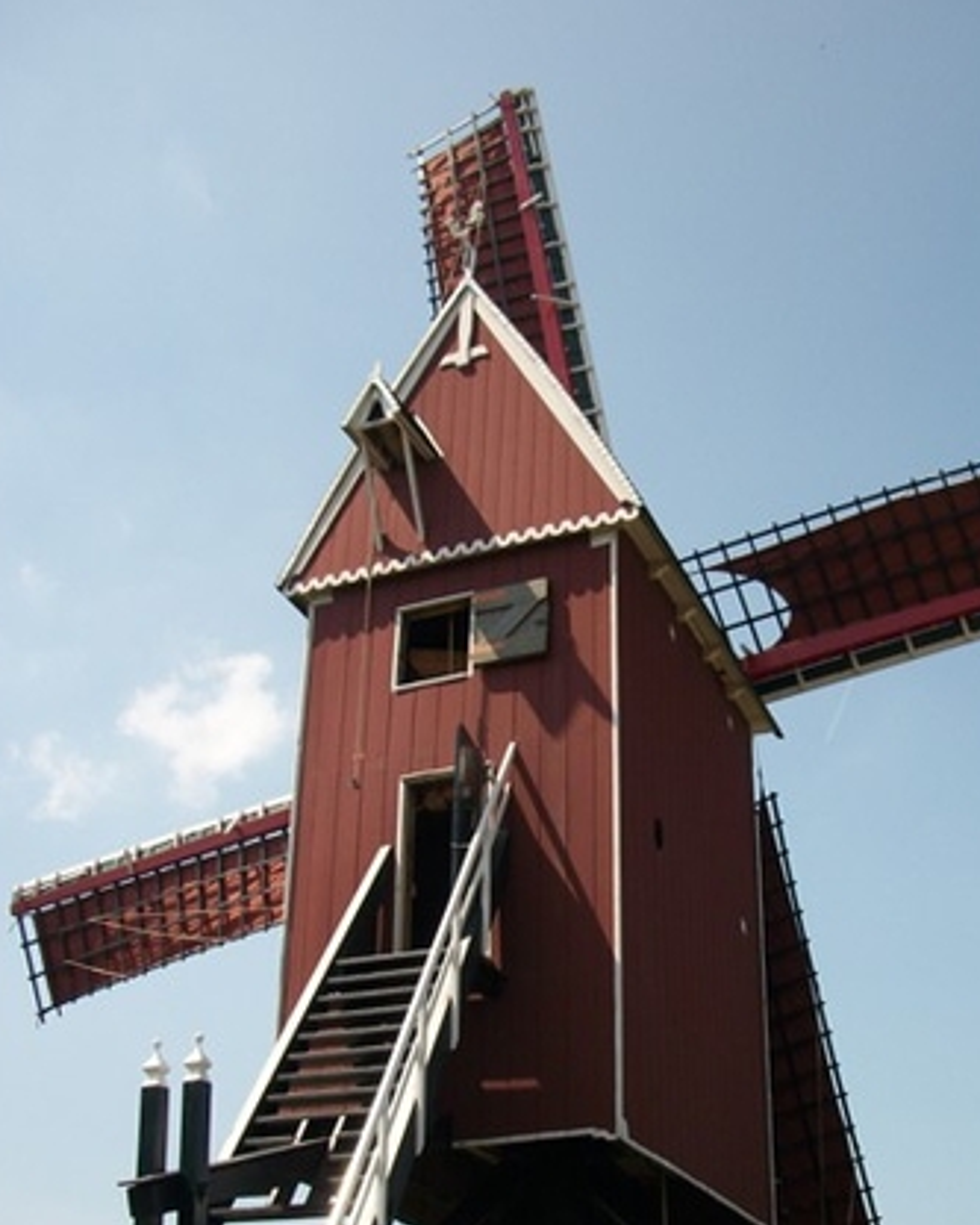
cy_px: 789
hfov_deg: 33.3
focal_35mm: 45
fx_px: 1631
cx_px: 621
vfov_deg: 40.8
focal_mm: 5.7
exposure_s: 1/200
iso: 80
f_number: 8.8
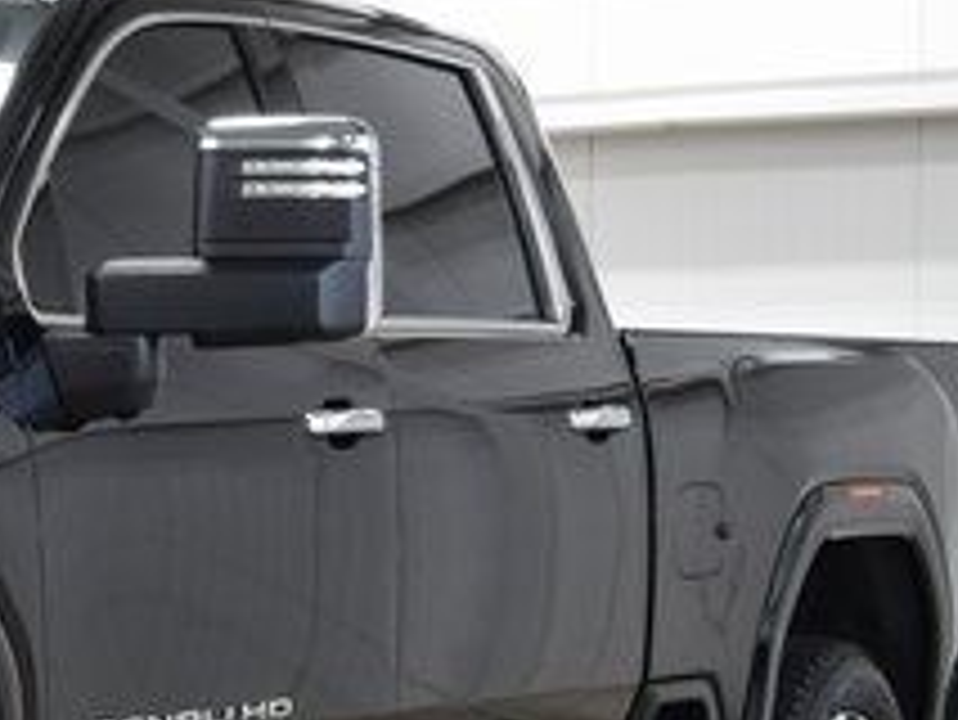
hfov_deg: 12.6
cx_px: -324
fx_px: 4194
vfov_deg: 9.8
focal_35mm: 151
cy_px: 538
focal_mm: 35
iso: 560
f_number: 6.3
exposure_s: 1/15
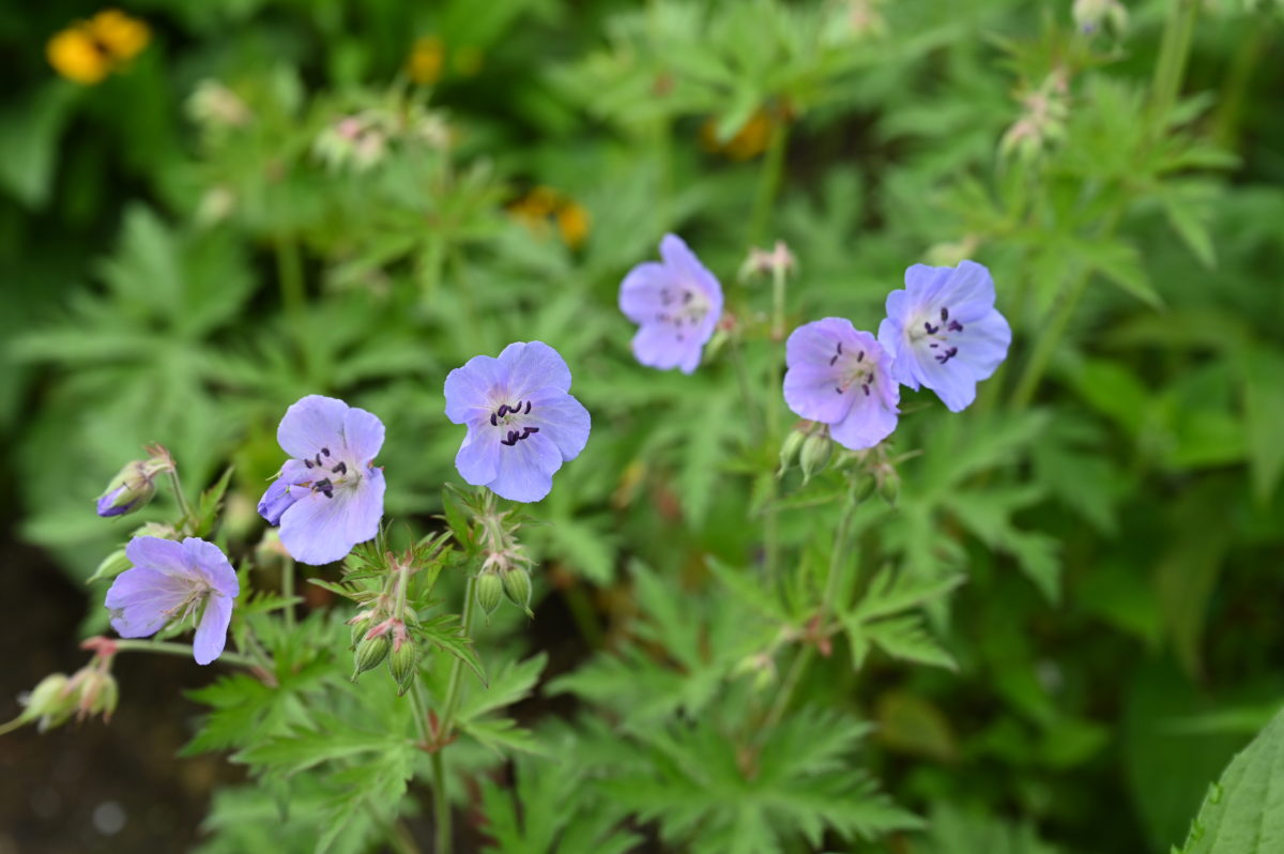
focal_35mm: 70
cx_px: 642
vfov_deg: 19.4
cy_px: 427
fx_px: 2495
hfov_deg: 28.9
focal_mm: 70
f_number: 5.6
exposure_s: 1/250
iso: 400
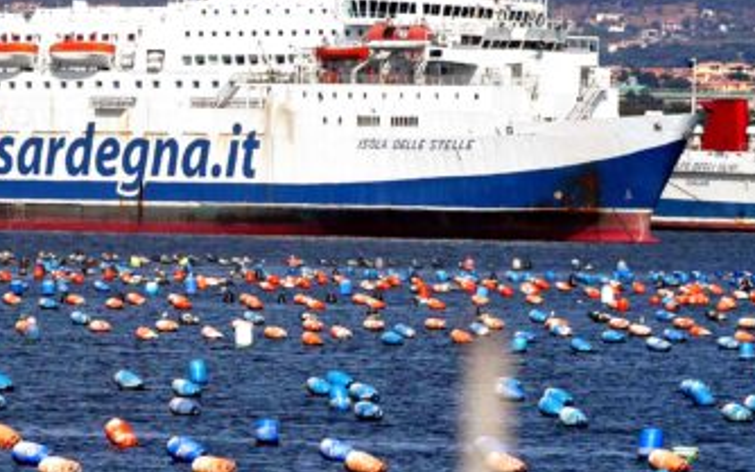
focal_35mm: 549
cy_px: 253
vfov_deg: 2.4
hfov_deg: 3.8
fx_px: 11300
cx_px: 111
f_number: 22
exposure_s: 1/160
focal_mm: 200
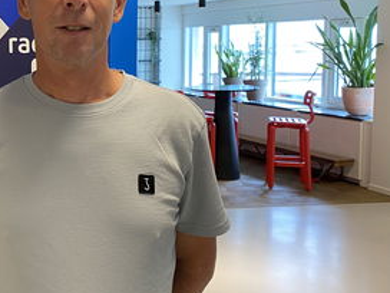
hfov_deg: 33.0
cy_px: 101
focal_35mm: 54
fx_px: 608
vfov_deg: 26.9
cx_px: 11
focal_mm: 4.25
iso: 160
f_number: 1.8
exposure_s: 1/50
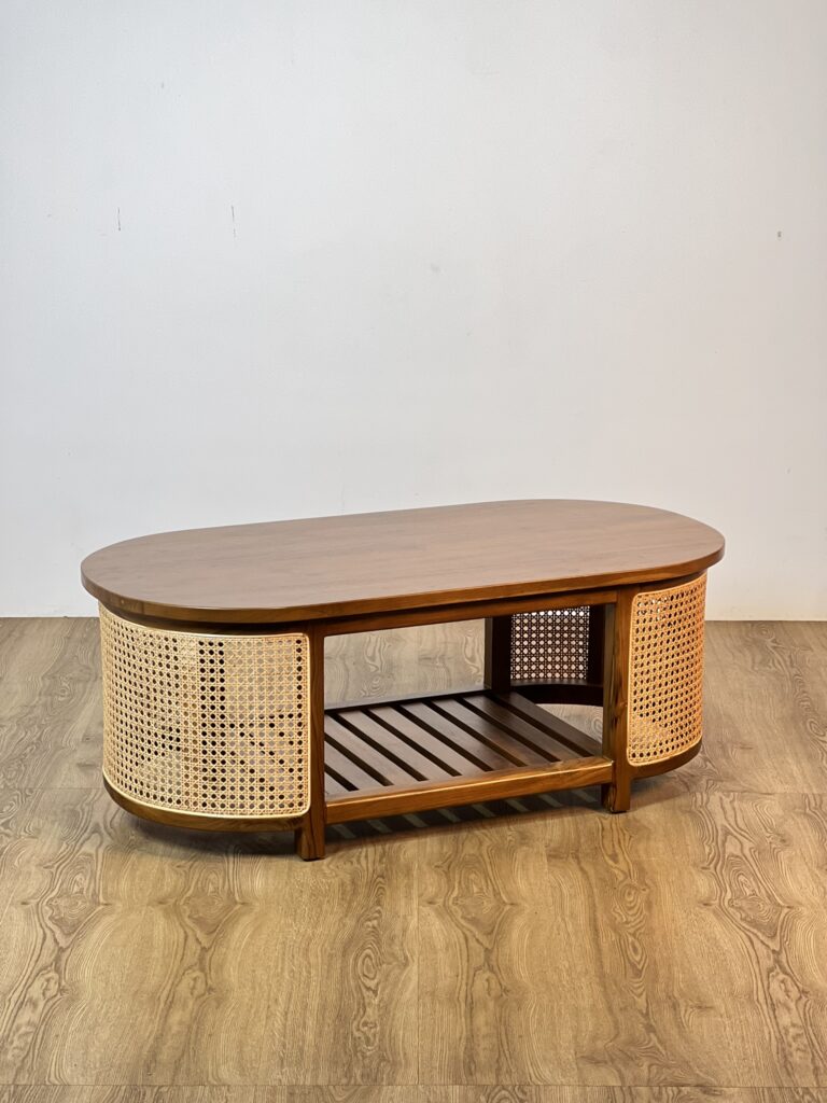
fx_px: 2453
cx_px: 414
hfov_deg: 19.1
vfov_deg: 25.3
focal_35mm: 77
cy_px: 552
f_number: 2.8
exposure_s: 1/33
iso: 100
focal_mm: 9
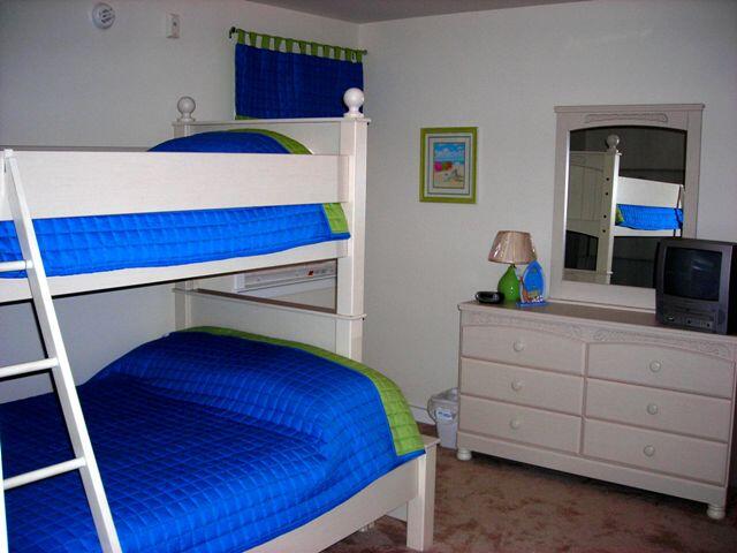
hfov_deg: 49.0
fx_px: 809
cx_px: 368
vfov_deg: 37.7
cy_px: 276
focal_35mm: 38
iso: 65
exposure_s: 1/60.1
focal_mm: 6.3
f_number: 3.2
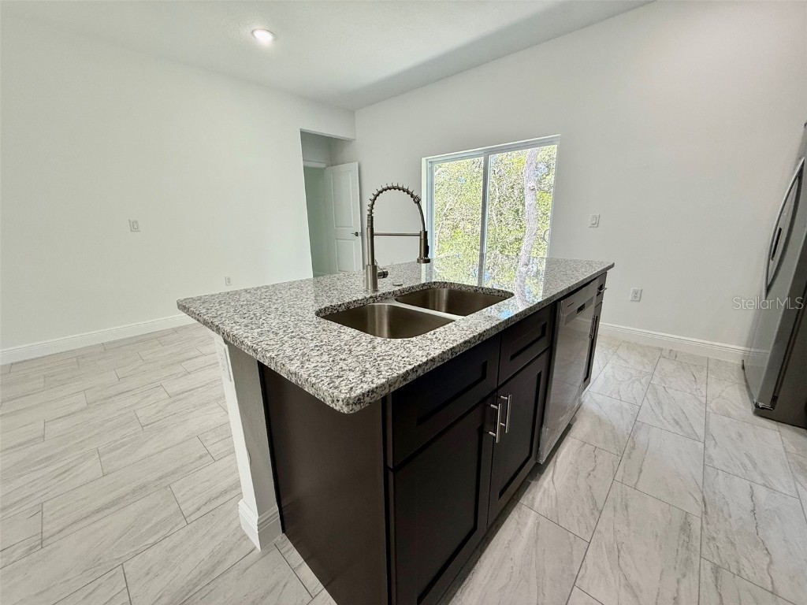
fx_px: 326
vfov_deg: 85.7
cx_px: 404
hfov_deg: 102.1
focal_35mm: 14
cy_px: 302
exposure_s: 1/120
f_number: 2.2
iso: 100
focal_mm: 2.22
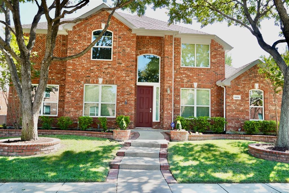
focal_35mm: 30
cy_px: 96
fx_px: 241
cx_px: 144
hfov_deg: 61.9
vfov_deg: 43.7
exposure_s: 1/320
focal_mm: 20
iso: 200
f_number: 4
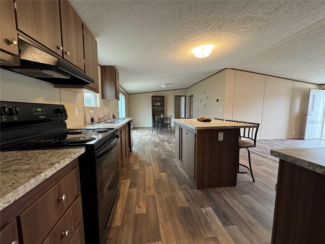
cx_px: 162
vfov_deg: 85.7
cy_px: 122
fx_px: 131
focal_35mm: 14
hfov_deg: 102.1
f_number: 2.2
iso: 500
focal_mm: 2.22
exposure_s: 1/60
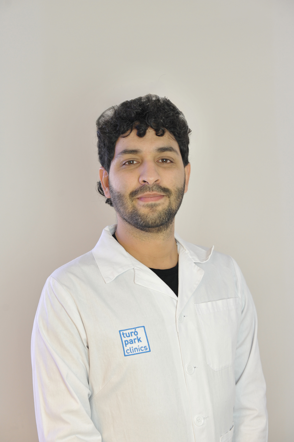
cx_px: 147
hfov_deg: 27.0
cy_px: 221
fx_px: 613
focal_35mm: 50
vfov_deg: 39.6
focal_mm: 50
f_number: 4
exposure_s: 1/80
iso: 1600
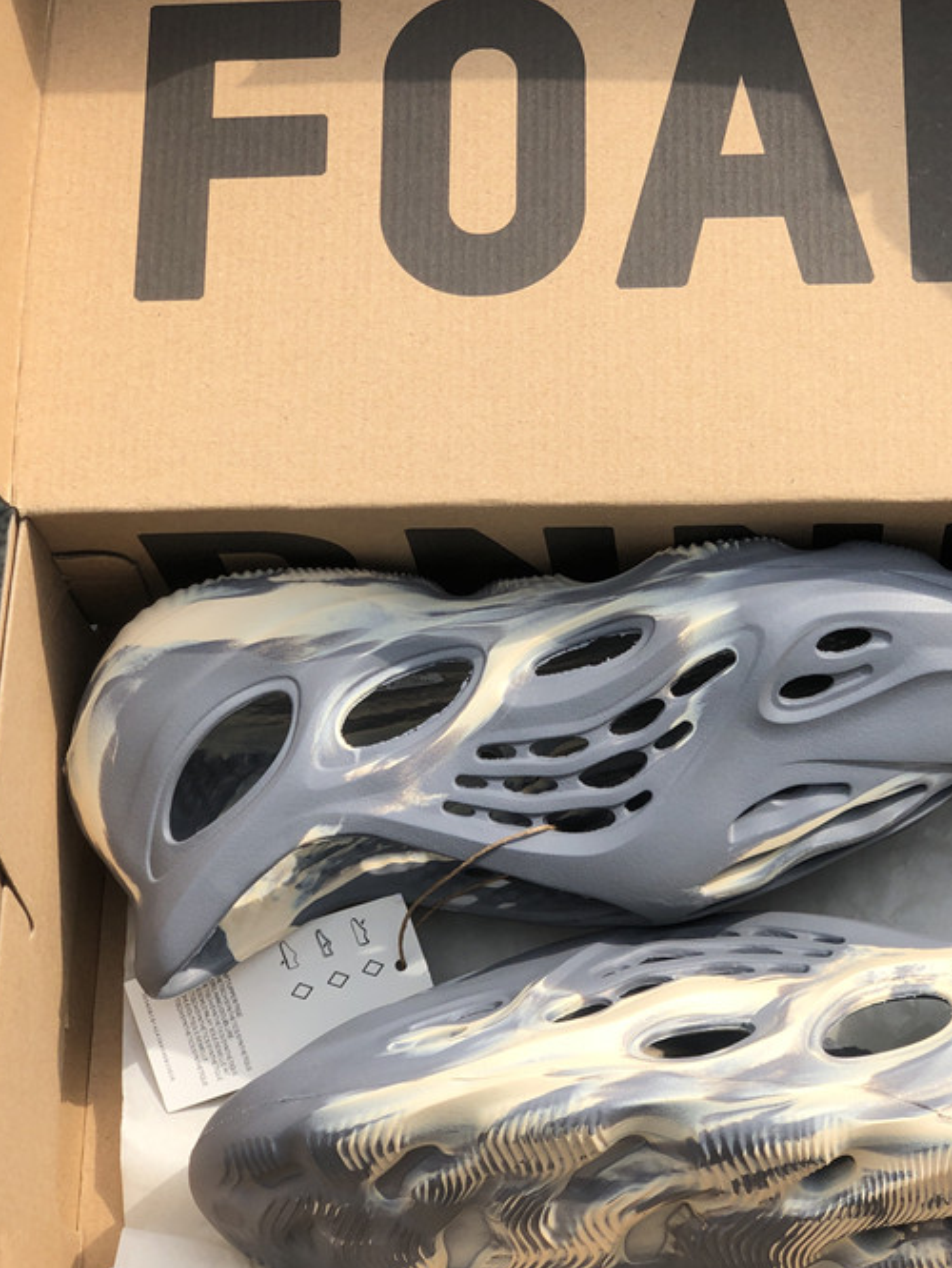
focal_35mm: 77
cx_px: 664
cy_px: 554
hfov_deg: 19.1
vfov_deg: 25.3
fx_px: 2822
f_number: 2.4
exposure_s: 1/640
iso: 16
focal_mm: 6
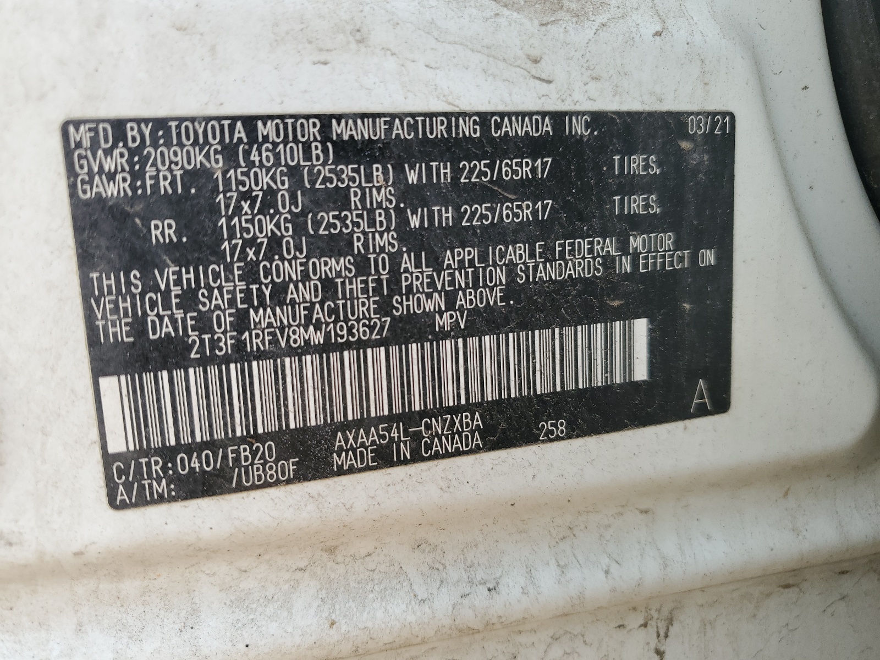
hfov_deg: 67.3
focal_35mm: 26
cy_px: 330
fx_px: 661
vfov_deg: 53.1
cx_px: 440
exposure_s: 1/204
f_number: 1.5
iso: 50
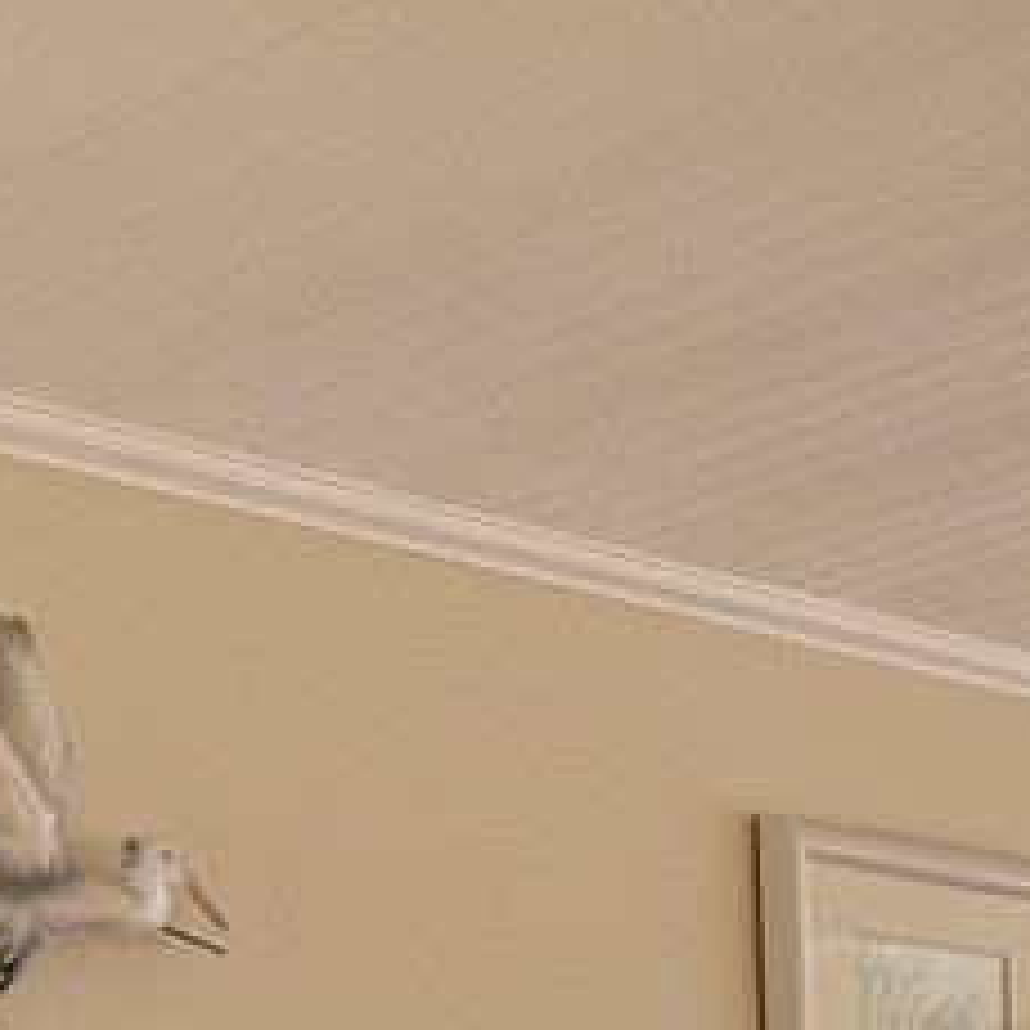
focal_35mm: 95
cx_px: 1957
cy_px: 1498
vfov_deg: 16.8
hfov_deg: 15.3
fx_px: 3198
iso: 100
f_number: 1.78
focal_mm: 6.76
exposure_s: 1/580
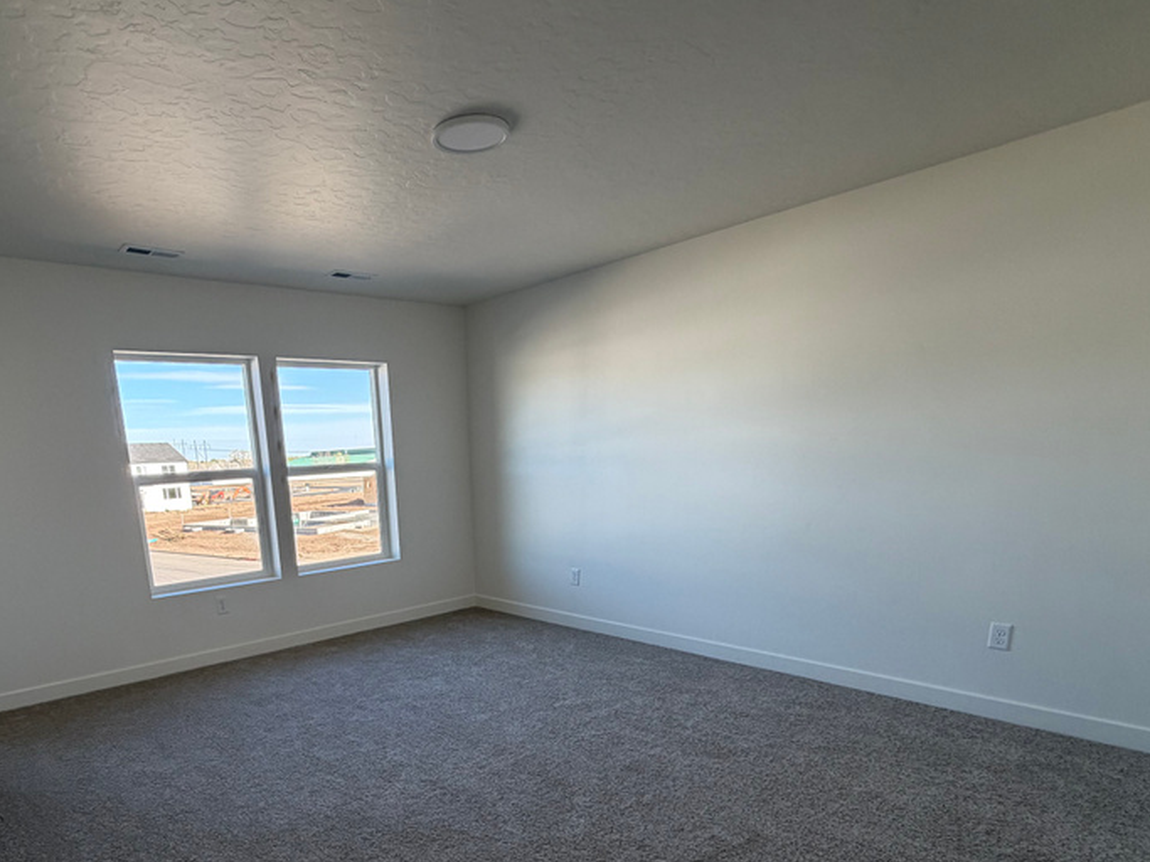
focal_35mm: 21
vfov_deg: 60.8
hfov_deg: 78.0
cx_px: 455
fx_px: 698
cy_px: 620
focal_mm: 2.22
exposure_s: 1/121
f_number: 2.2
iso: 125
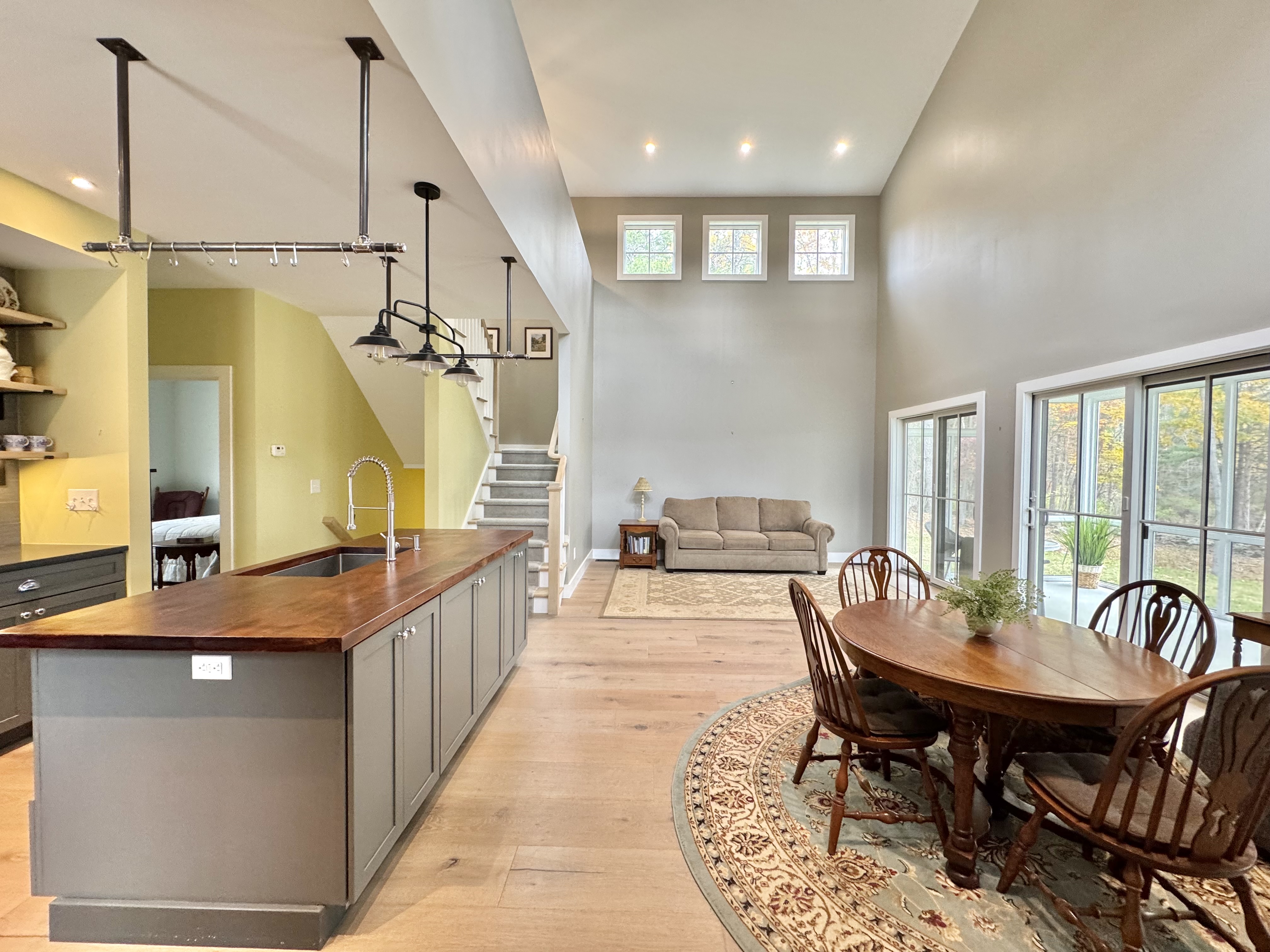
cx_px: 635
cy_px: 476
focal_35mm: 14
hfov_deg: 102.1
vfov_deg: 85.7
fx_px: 514
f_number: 2.2
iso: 250
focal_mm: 2.22
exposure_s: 1/60
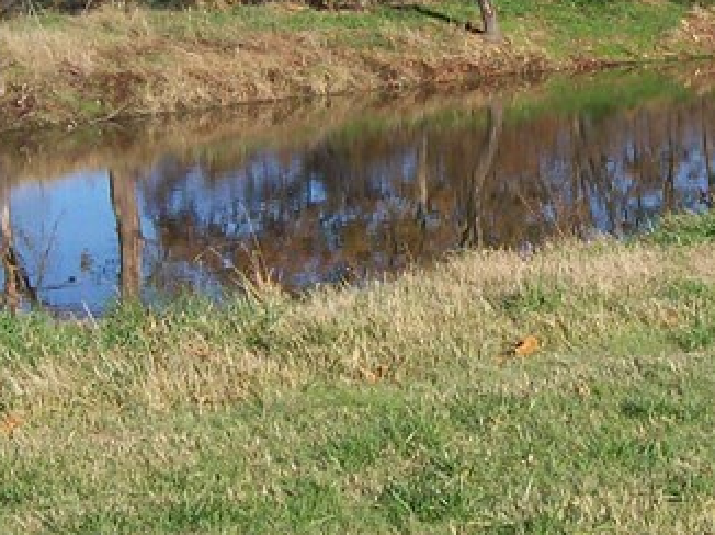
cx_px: 397
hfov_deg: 17.4
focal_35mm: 113
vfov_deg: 13.1
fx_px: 2332
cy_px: 178
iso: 80
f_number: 4.8
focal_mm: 6
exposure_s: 1/549
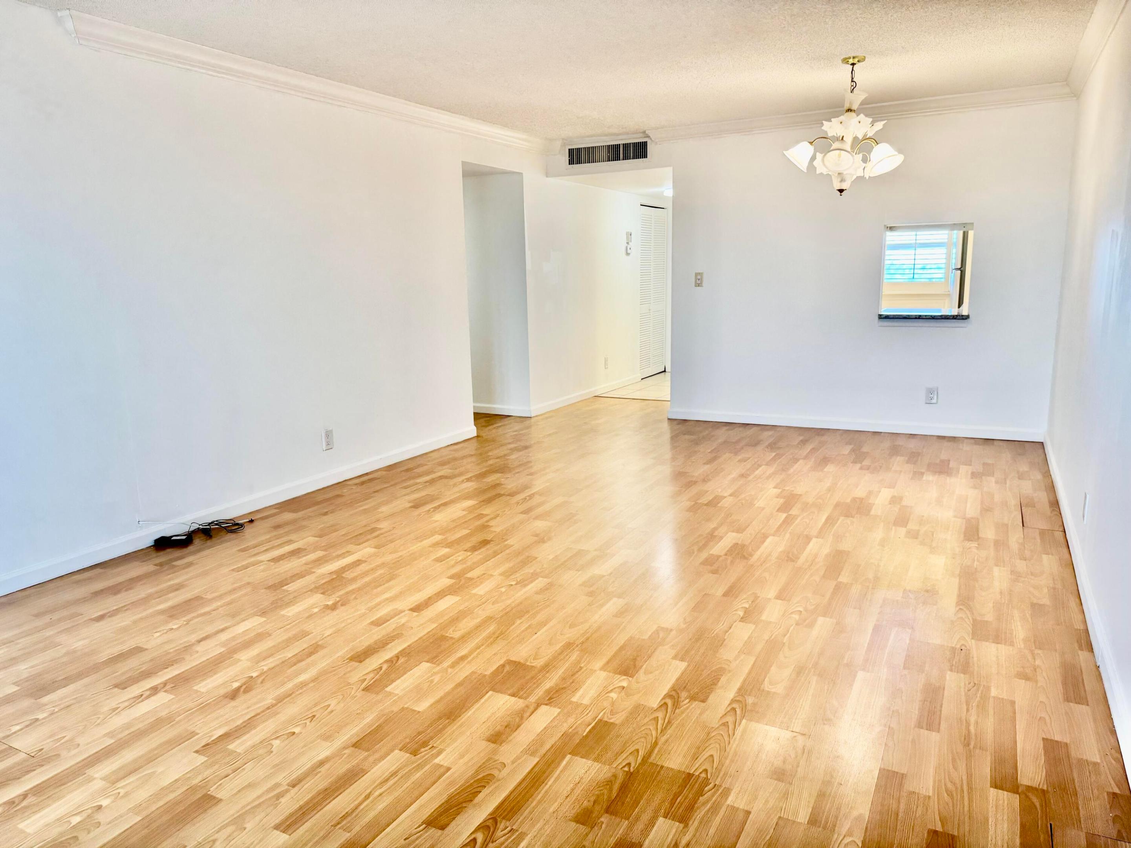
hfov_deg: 71.6
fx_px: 784
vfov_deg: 56.8
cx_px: 566
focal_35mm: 24
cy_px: 424
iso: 160
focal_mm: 6.76
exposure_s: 1/120
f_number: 1.78
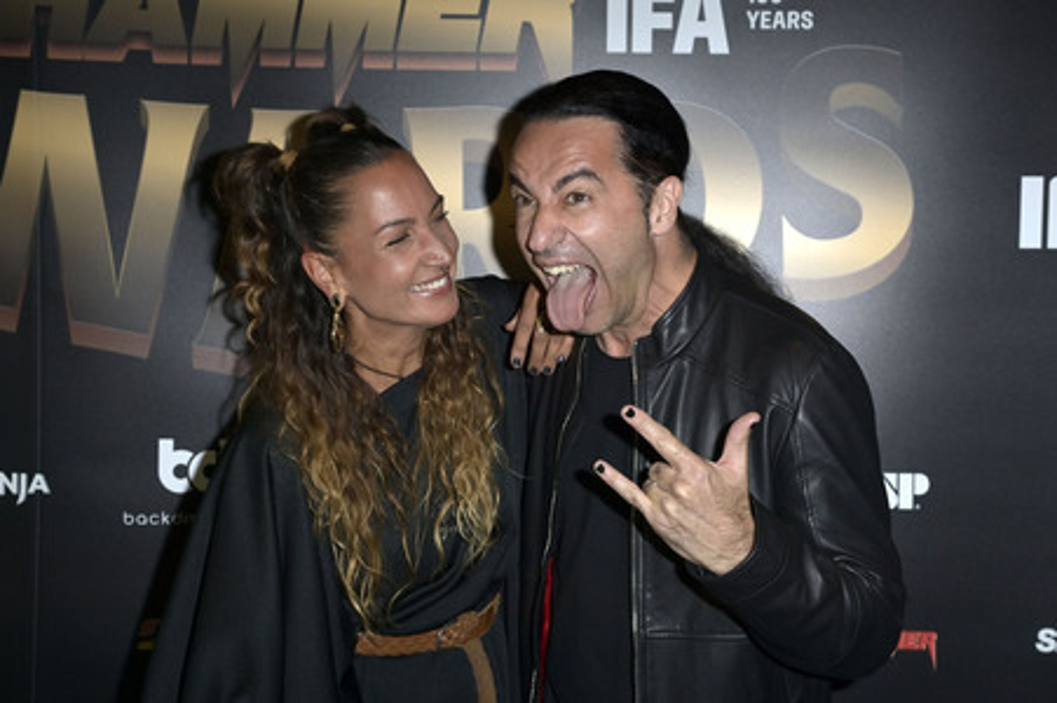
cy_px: 352
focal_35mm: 58
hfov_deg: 34.5
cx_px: 528
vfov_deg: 23.3
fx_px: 1702
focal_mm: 58
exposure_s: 1/200
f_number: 5.6
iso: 640
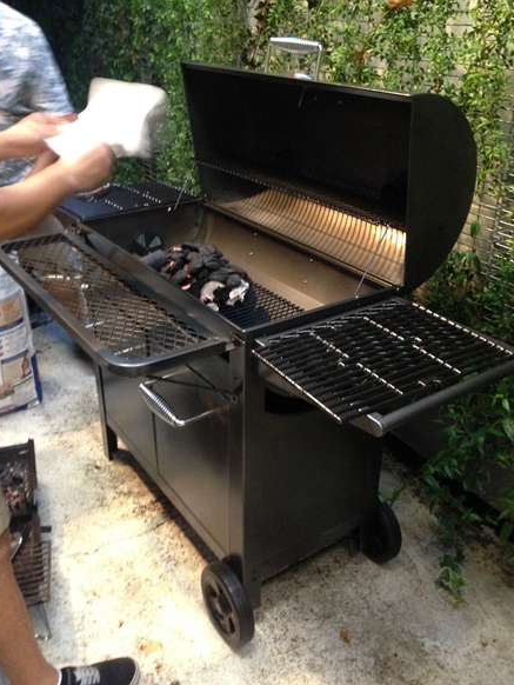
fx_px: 673
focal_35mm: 34
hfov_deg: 41.8
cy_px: 333
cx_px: 252
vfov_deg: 53.9
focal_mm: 4.12
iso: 500
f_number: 2.4
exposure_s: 1/15
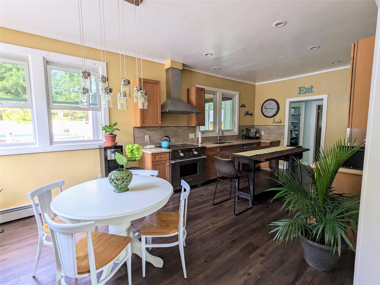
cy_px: 142
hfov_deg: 94.5
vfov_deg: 78.1
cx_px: 190
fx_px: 176
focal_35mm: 16
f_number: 2.2
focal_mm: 2.22
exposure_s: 1/50.4
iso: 41
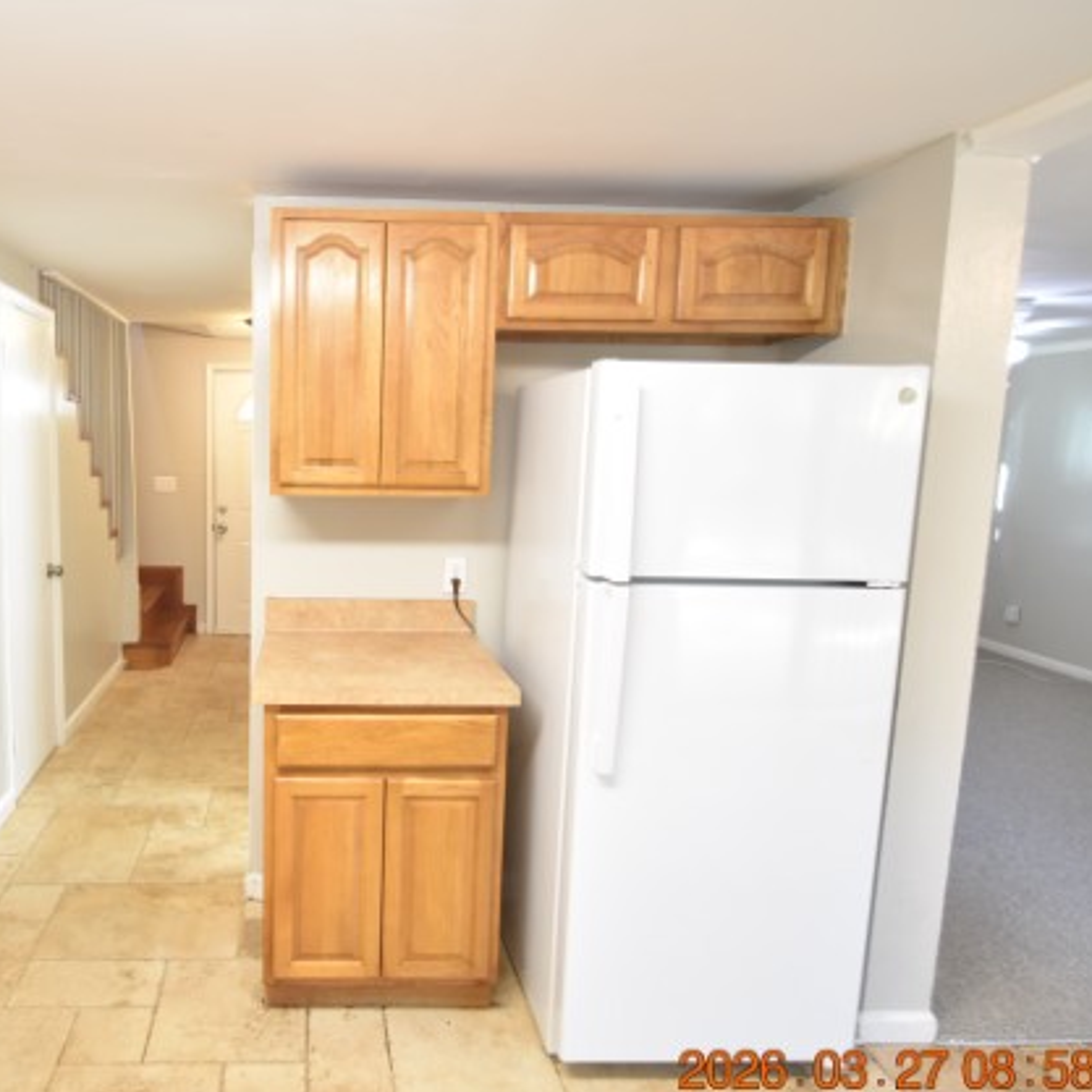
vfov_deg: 69.6
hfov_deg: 67.0
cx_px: 333
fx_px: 785
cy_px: 537
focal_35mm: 22
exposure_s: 1/20
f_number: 3.5
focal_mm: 10
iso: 800
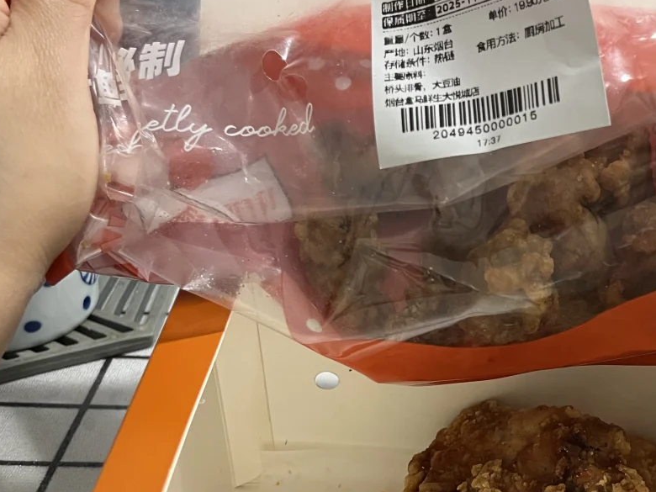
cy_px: 368
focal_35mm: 48
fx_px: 910
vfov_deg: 29.8
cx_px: 544
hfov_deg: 37.9
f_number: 1.6
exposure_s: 1/60
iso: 320
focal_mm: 5.1
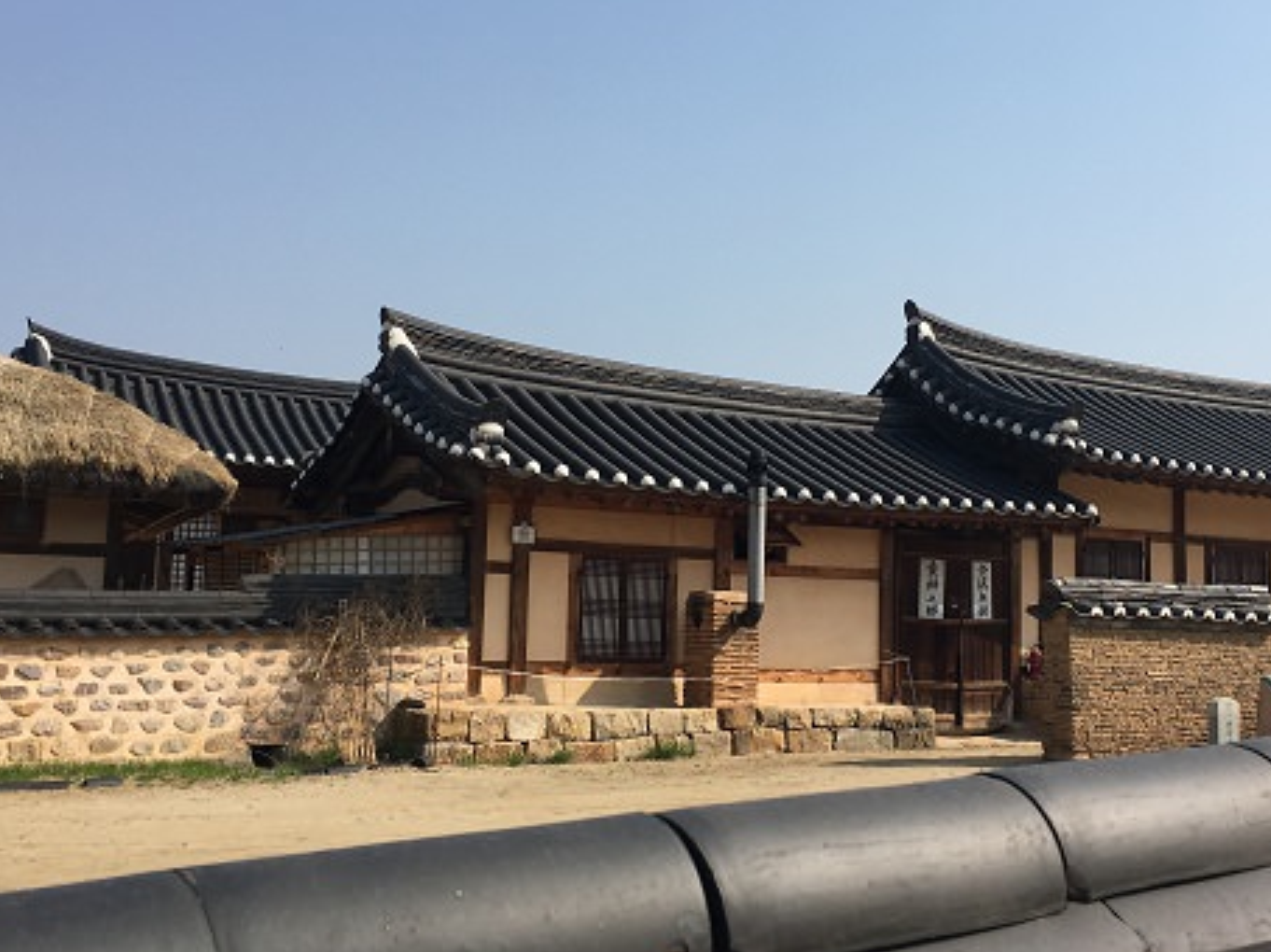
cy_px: 434
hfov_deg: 40.9
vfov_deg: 31.5
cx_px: 801
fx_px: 1688
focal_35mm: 46
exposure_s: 1/1832
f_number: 2.2
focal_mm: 4.15
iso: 25
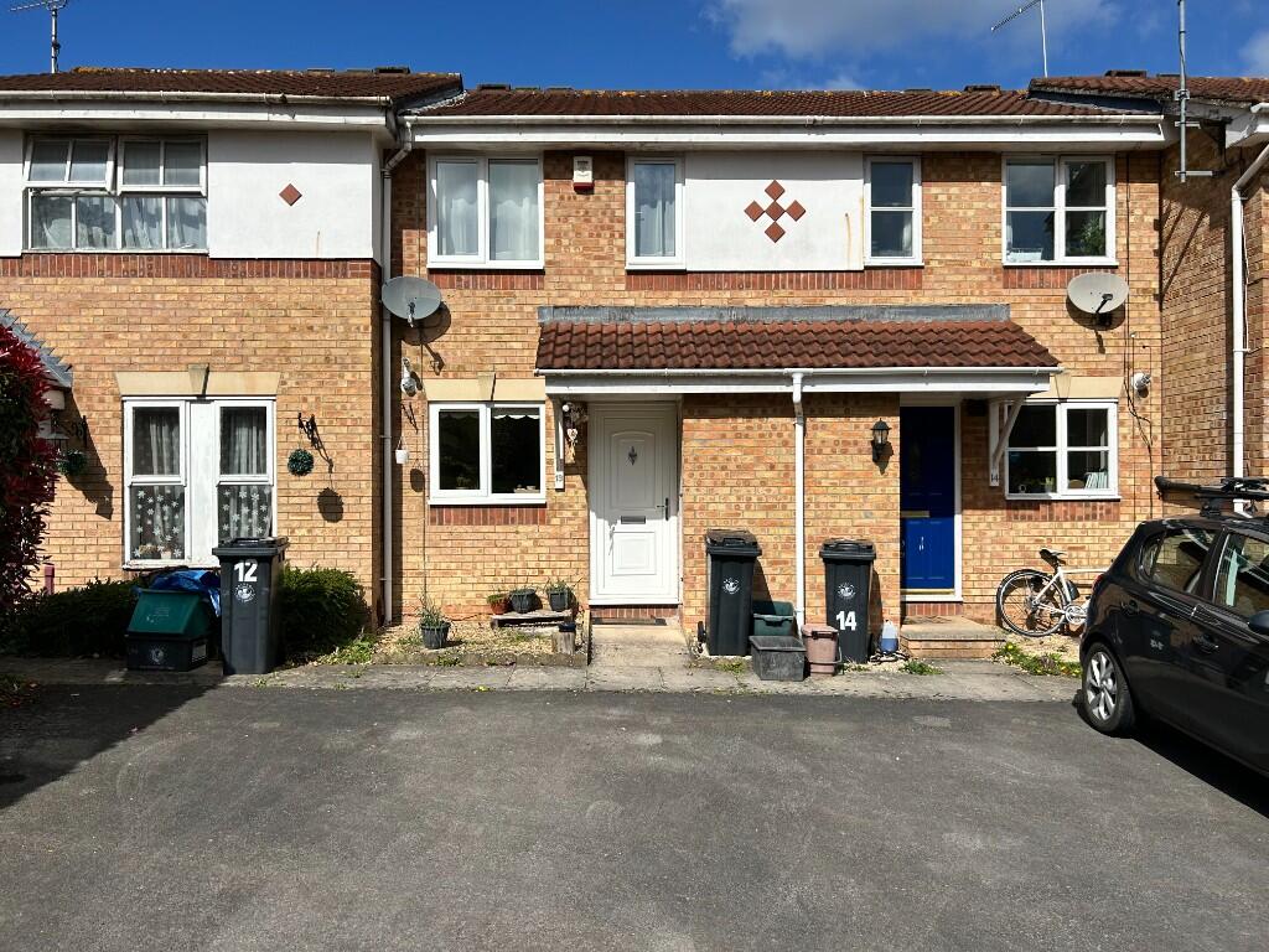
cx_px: 634
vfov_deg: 53.1
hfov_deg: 67.3
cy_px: 476
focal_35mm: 26
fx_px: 953
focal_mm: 5.7
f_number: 1.5
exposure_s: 1/7463
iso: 50
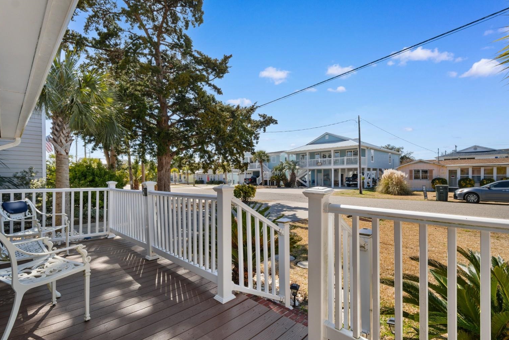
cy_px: 170
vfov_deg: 73.8
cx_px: 263
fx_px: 226
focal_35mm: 16
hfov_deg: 96.7
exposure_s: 1/320
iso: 100
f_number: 9
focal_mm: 10
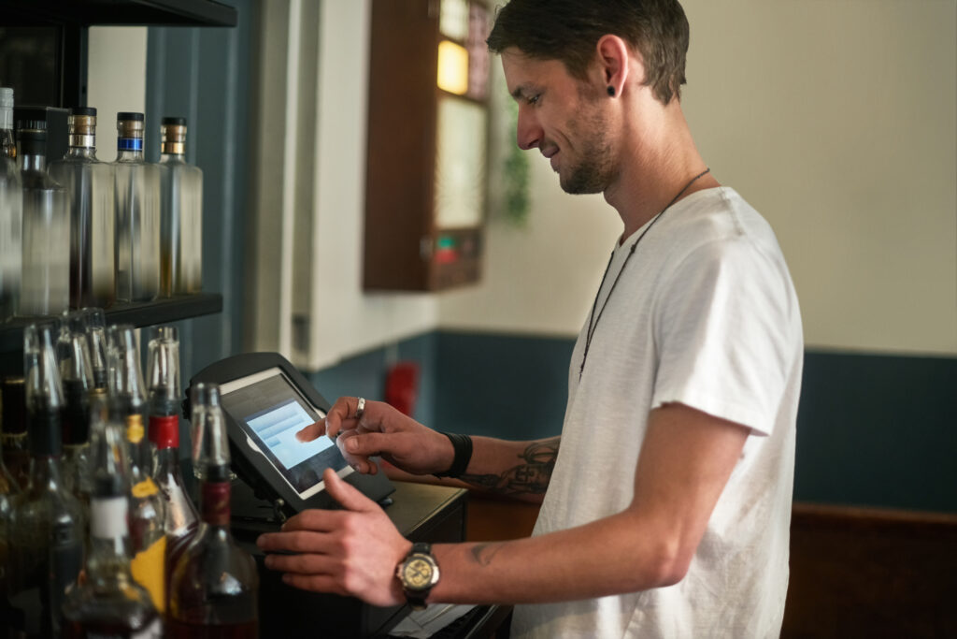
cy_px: 320
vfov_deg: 27.0
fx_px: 1329
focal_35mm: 50
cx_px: 478
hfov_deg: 39.6
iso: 640
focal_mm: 50
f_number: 1.8
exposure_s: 1/250
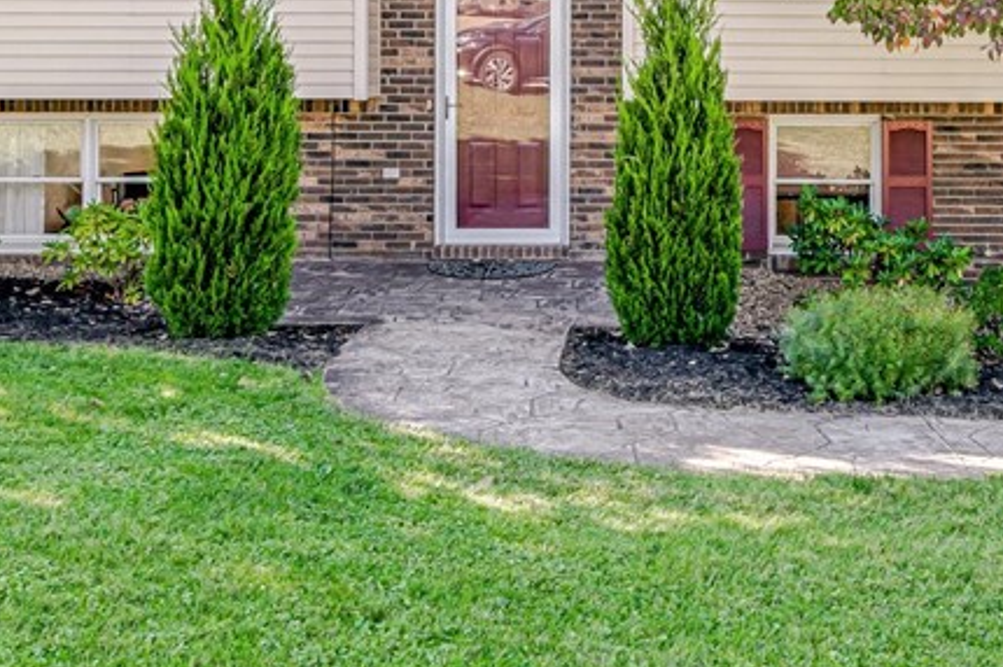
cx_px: 665
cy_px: 45
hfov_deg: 40.7
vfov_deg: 26.9
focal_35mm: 48
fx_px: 1336
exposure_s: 1/125
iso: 50
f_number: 11
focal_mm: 19
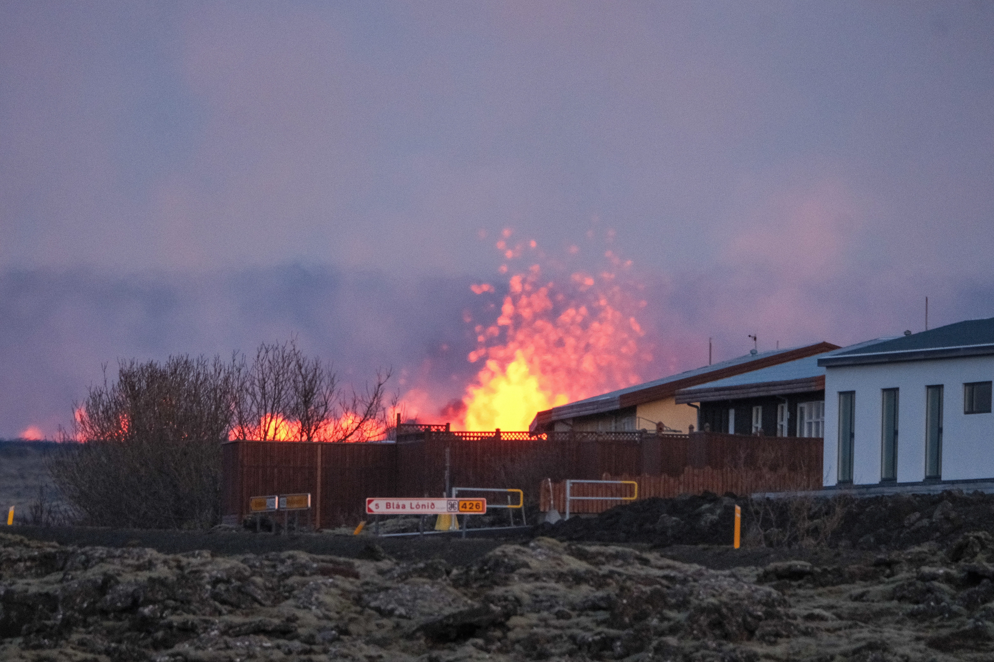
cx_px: 497
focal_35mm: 600
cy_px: 331
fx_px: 16565
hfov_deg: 3.4
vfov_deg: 2.3
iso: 1600
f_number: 7.1
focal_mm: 400
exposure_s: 1/125
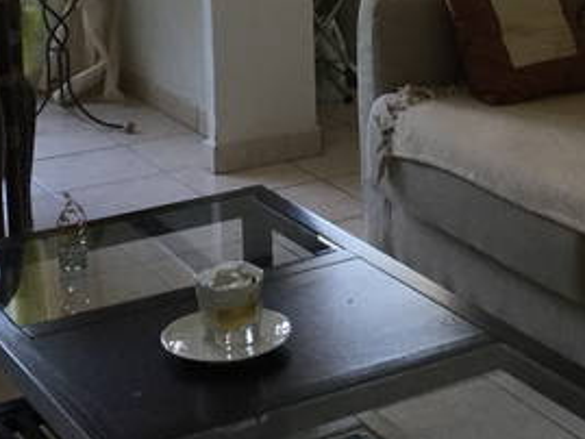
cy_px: -24
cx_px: 478
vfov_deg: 15.9
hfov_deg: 21.2
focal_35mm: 91
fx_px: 1539
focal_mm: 3.3
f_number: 2.4
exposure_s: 1/33
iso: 40
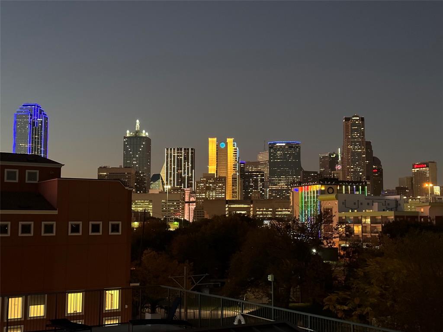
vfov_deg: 30.2
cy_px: 166
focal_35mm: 48
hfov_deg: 39.7
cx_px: 222
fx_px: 614
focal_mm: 6.86
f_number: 1.78
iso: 640
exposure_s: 1/22
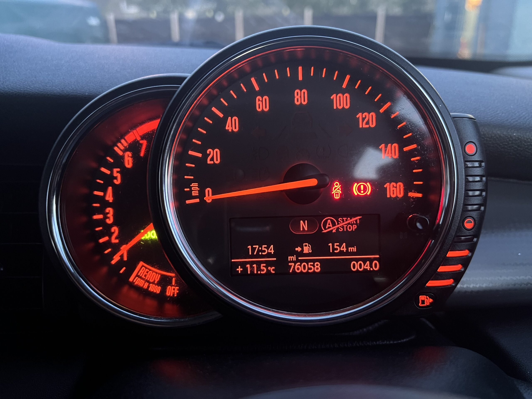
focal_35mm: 26
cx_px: 266
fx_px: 400
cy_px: 200
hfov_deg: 67.3
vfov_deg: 53.1
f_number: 1.5
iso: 500
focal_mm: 5.7
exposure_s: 1/30
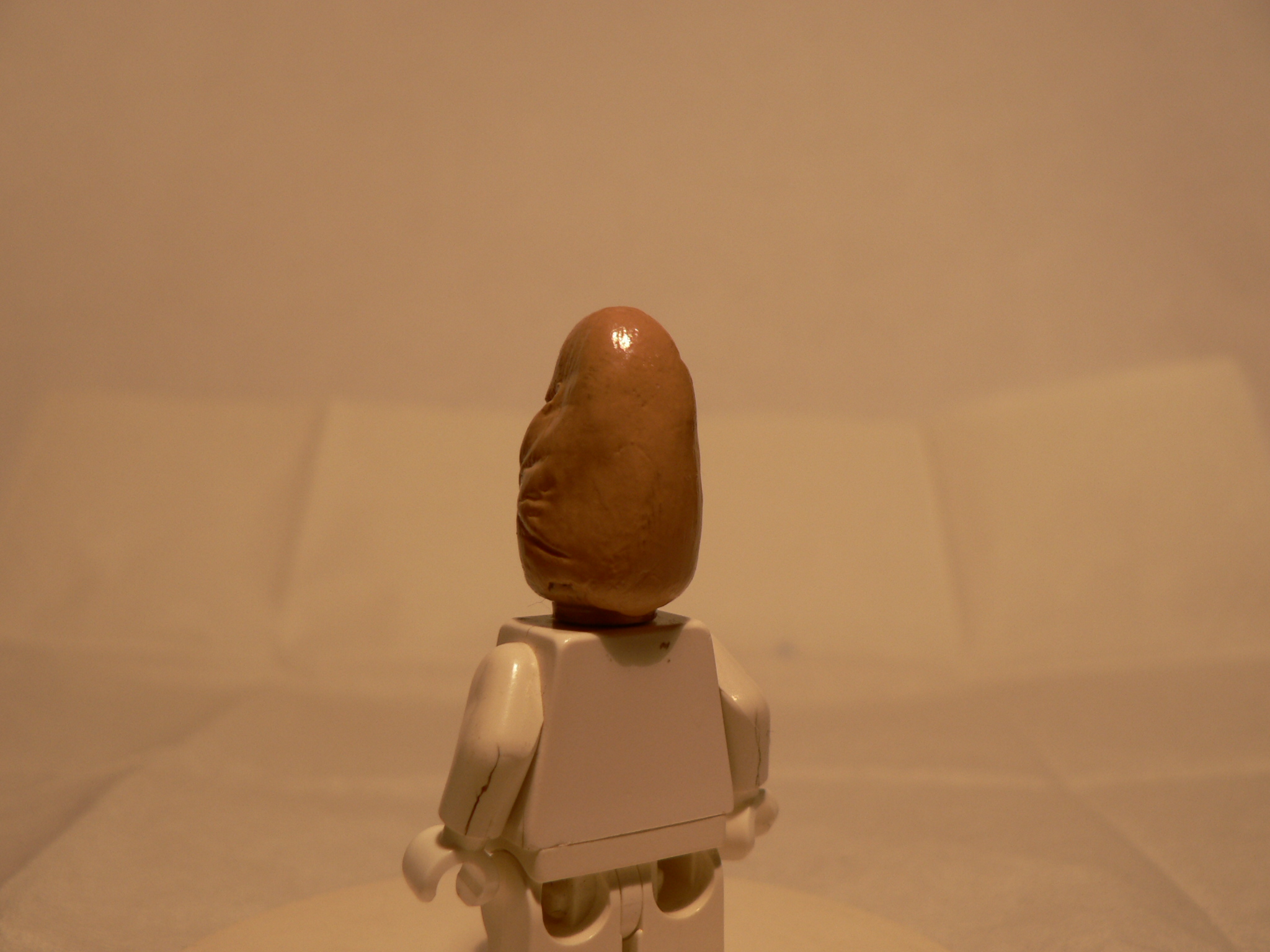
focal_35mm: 36
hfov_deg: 51.4
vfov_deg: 39.7
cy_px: 476
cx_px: 635
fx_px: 1321
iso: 80
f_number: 2.8
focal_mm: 6
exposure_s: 1/60
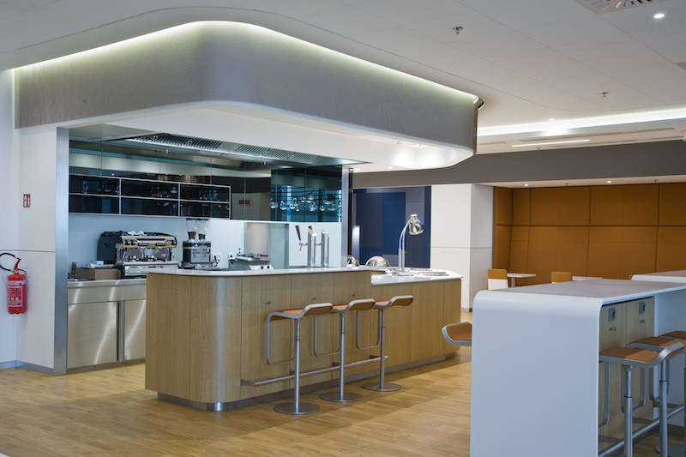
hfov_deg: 50.7
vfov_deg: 35.0
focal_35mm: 38
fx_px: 724
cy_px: 228
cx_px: 343
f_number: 13
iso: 200
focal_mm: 38
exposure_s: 1/1.67
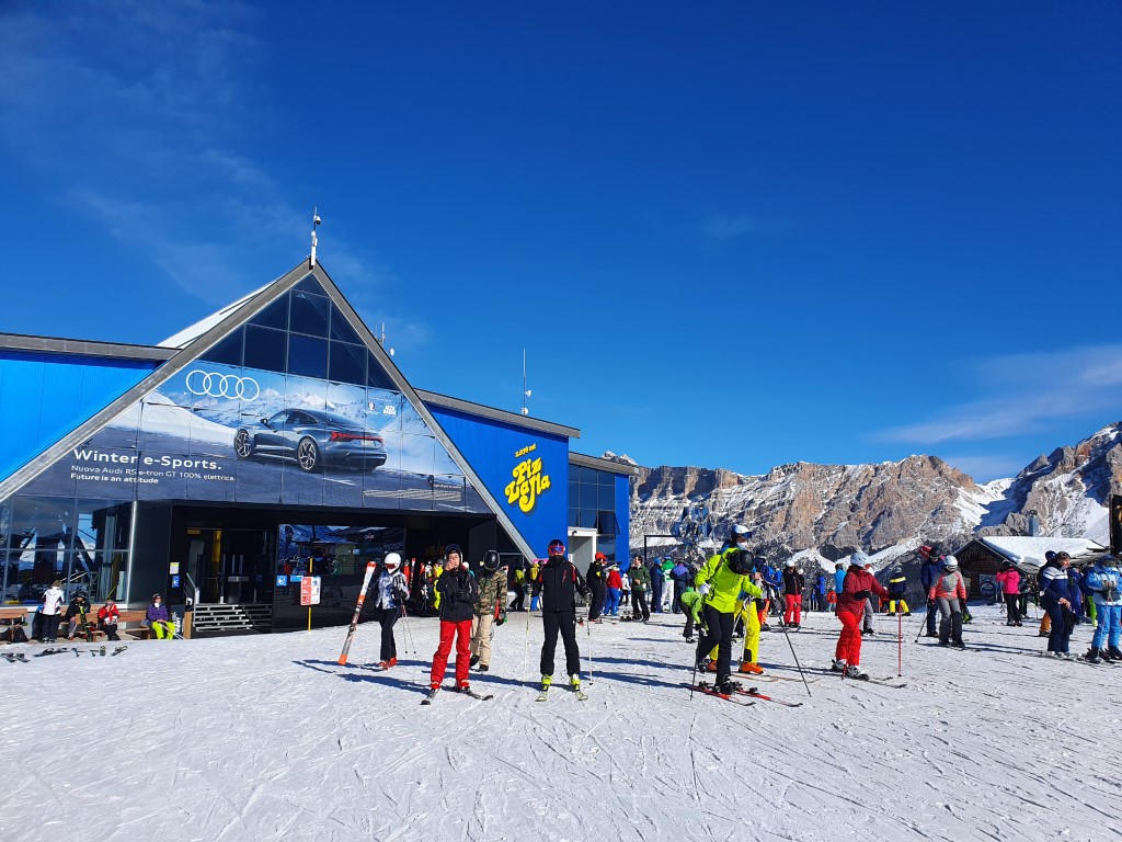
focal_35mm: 26
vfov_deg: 53.1
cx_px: 561
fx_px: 843
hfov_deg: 67.3
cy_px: 421
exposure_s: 1/2808
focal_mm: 4.32
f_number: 2.4
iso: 50
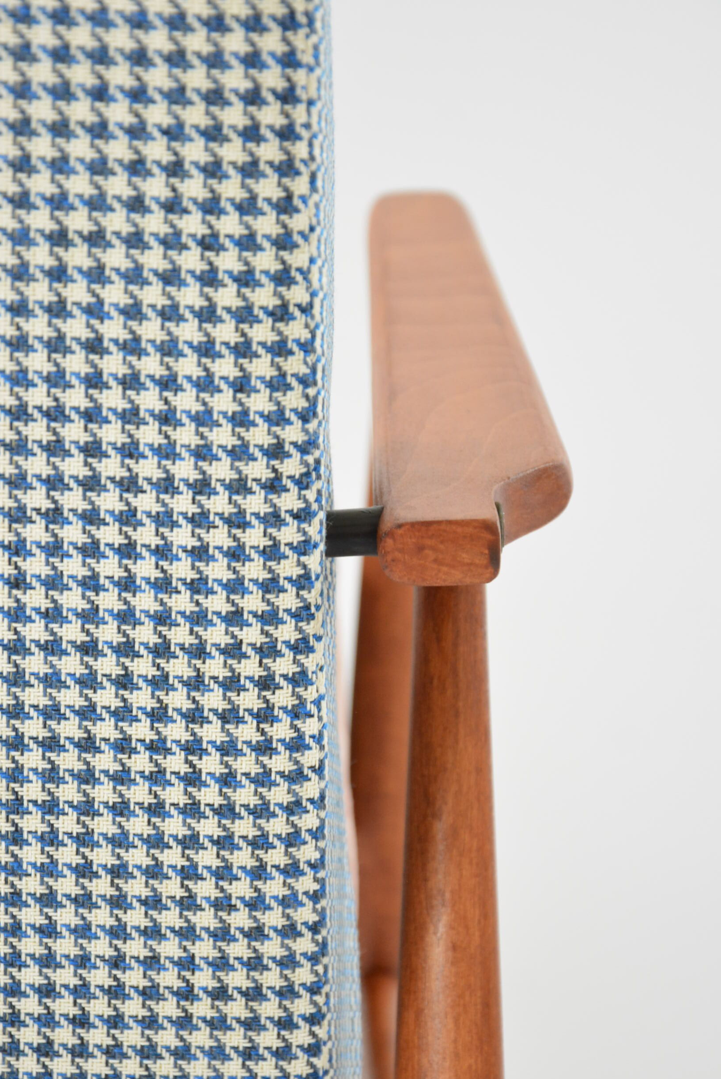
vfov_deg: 12.2
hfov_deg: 8.1
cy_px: 545
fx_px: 5067
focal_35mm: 169
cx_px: 354
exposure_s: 1/125
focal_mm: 92
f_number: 5.6
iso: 1000
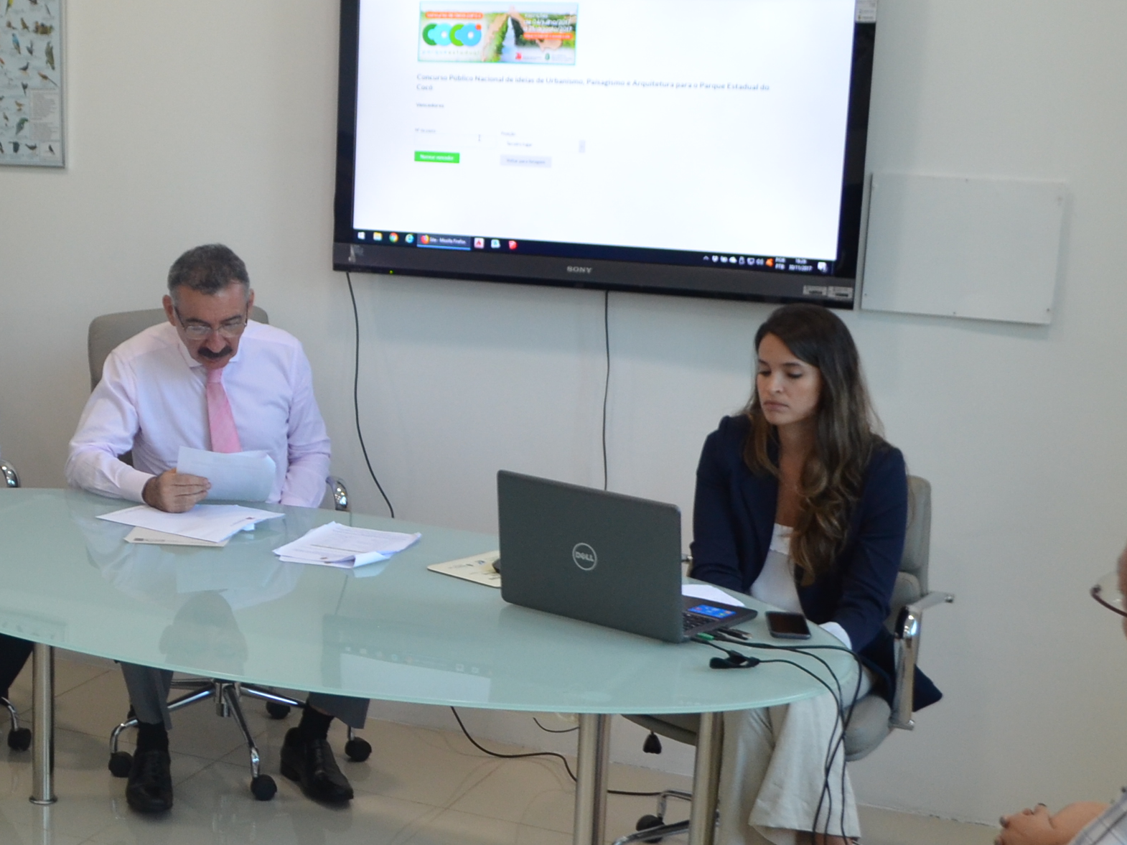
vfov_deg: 23.9
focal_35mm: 61
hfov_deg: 30.1
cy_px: 543
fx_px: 1986
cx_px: 79
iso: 720
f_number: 4
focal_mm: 18
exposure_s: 1/60
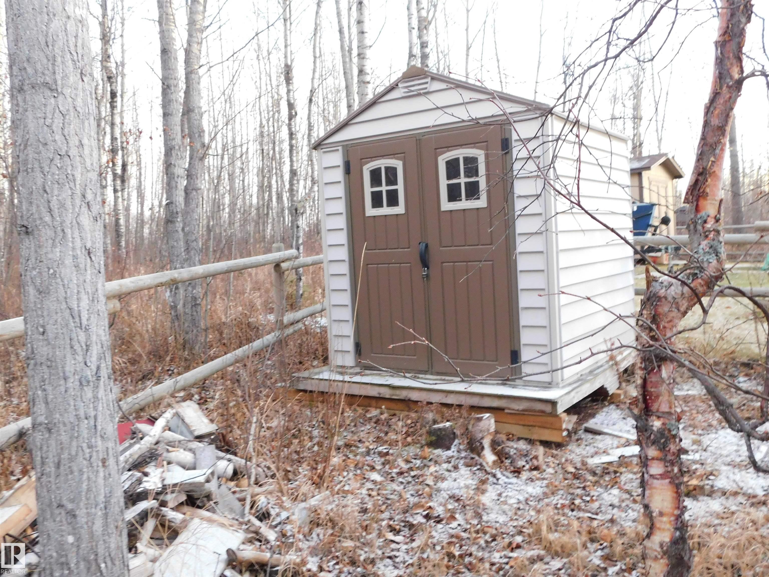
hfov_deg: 60.0
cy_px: 288
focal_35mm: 30
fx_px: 666
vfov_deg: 46.8
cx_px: 384
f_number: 3.2
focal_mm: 5.3
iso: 400
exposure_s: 1/25
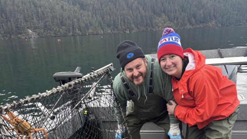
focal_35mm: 38
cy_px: 160
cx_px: 123
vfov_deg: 27.9
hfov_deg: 52.8
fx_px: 249
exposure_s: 1/163
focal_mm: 5.96
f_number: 1.6
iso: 40
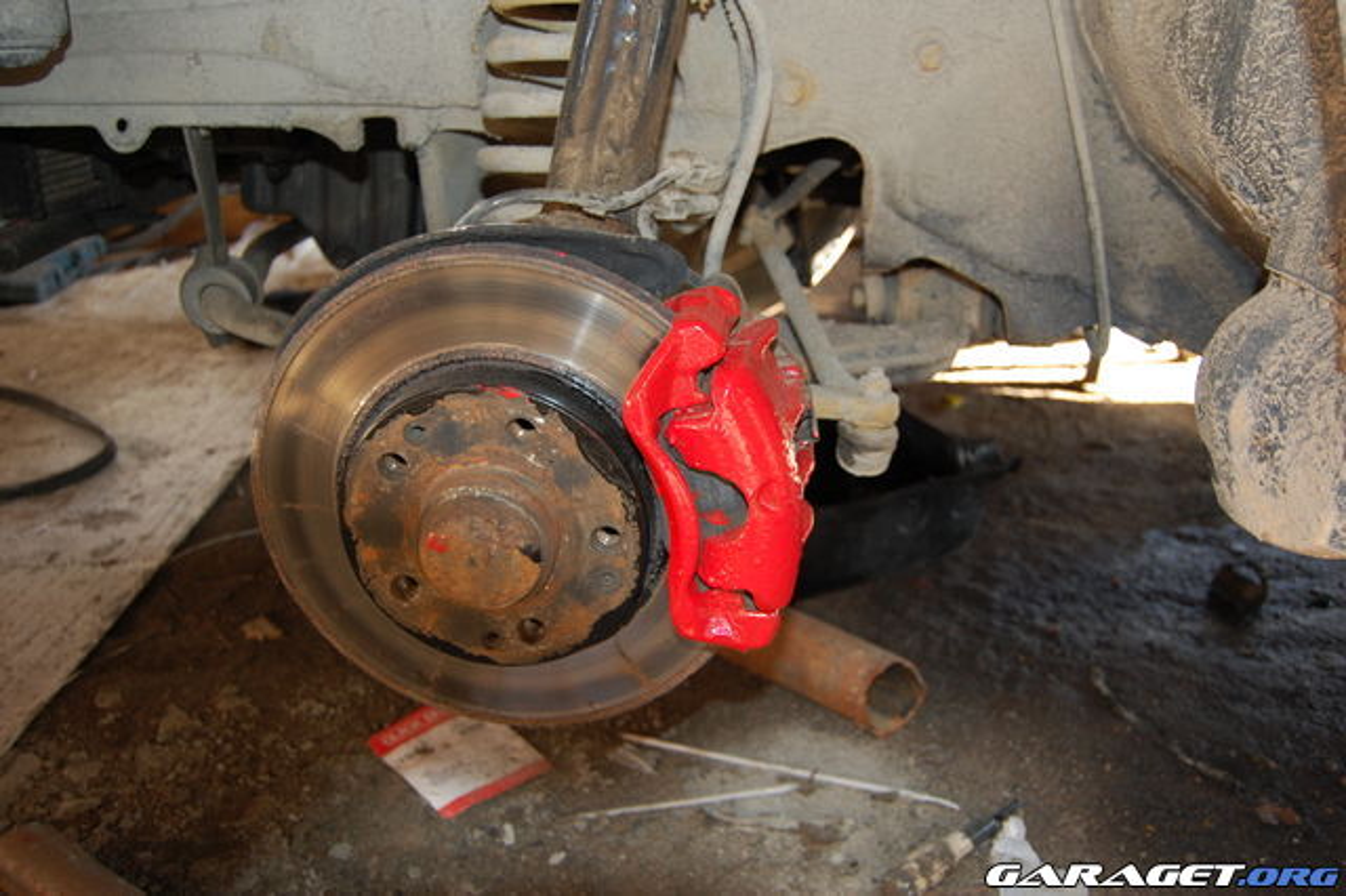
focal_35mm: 30
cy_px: 448
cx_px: 673
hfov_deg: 62.0
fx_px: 1121
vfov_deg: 43.6
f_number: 3.8
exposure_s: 1/60
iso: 400
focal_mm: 20
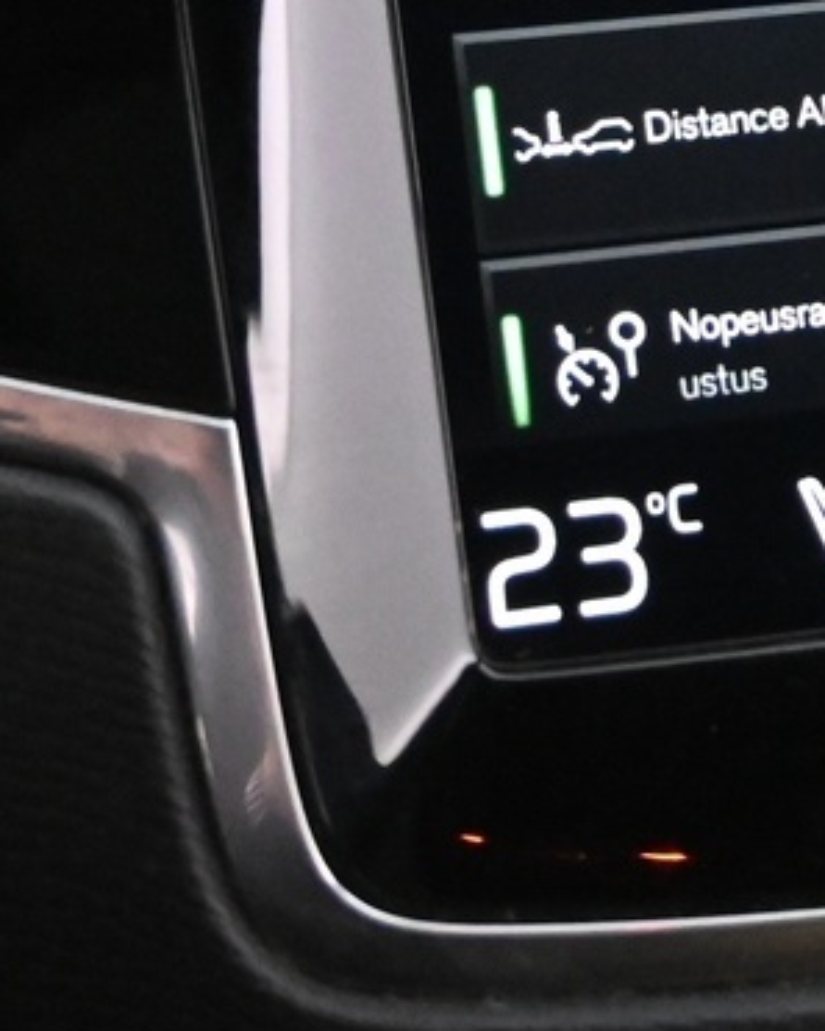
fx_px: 3846
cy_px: -297
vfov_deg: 14.6
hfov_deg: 12.0
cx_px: 981
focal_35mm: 126
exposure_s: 1/30
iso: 5600
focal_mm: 20.5
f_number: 3.8
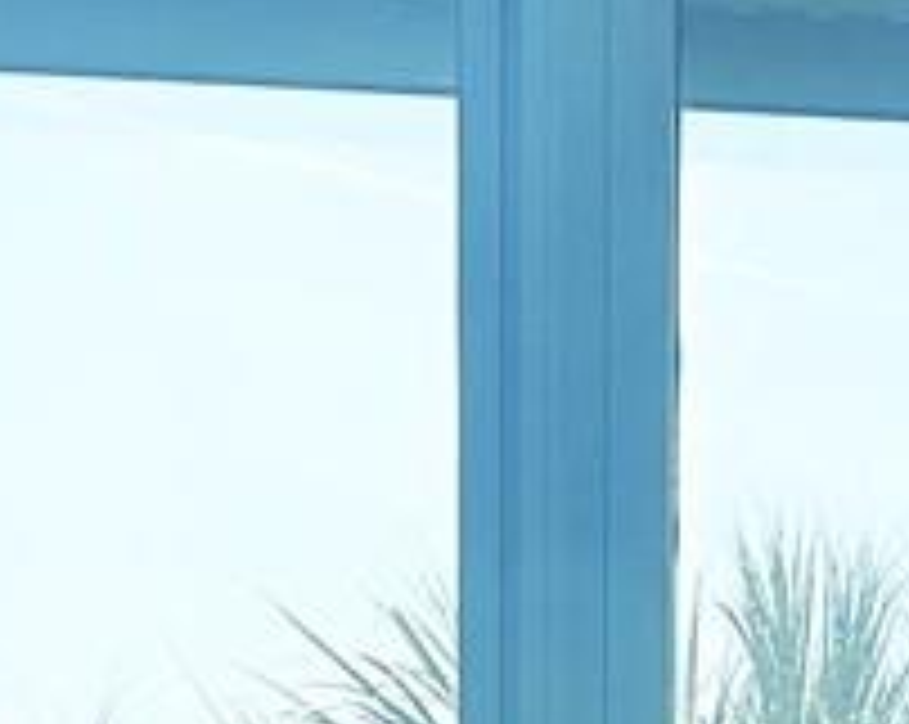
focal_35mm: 186
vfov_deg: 7.6
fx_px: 4997
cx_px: 1310
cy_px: 1826
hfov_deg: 10.1
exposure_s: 1/5263
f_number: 1.78
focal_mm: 6.86
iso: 80
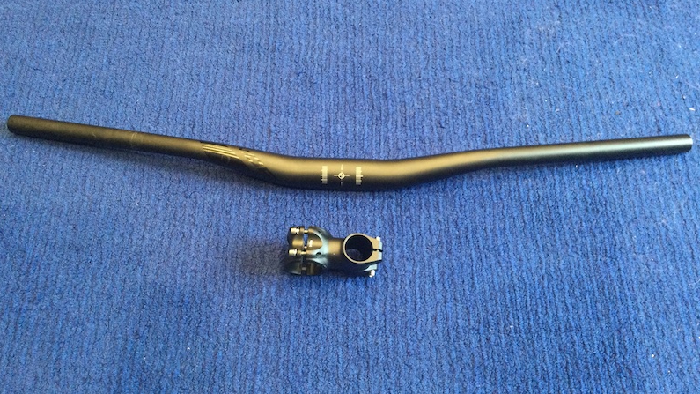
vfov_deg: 34.6
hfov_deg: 58.0
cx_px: 349
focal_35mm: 34
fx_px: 631
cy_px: 201
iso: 200
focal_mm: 3.3
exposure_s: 1/15
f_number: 2.4
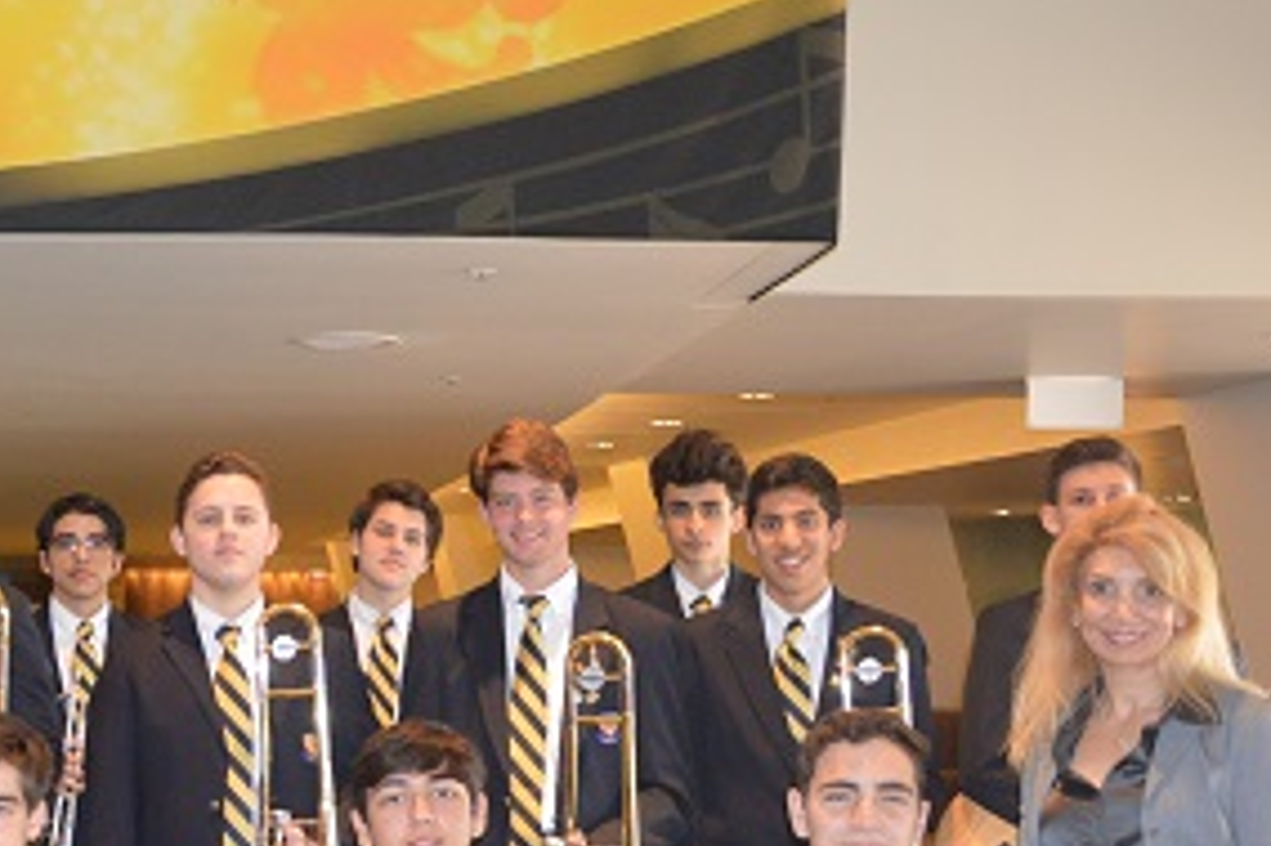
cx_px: -90
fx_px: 2546
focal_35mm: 72
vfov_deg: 18.6
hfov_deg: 26.1
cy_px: 725
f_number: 3.8
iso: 1400
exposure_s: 1/60
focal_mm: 21
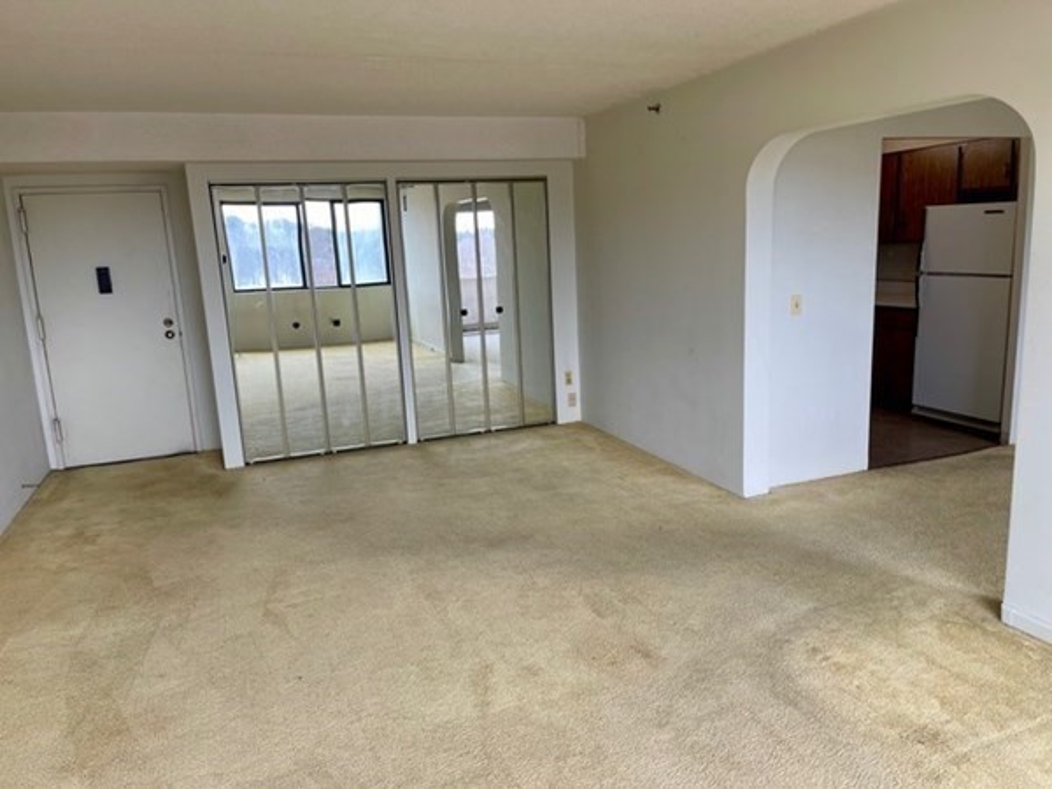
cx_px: 526
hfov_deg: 67.3
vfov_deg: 53.1
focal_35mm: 26
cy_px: 394
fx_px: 790
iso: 50
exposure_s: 1/121
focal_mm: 5.1
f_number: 1.6
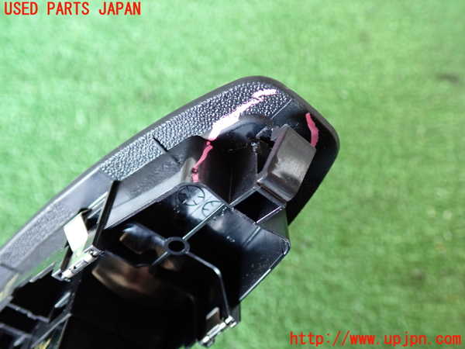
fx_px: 430
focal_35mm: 32
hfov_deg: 56.8
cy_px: 174
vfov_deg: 44.2
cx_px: 232
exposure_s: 1/30
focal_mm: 5.79
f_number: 2.4
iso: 320
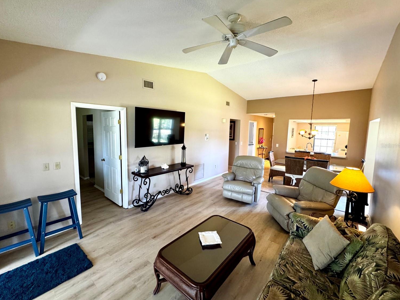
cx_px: 192
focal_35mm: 15
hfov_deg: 98.1
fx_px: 173
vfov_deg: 81.7
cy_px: 145
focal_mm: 2.22
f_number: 2.2
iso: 250
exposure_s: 1/60
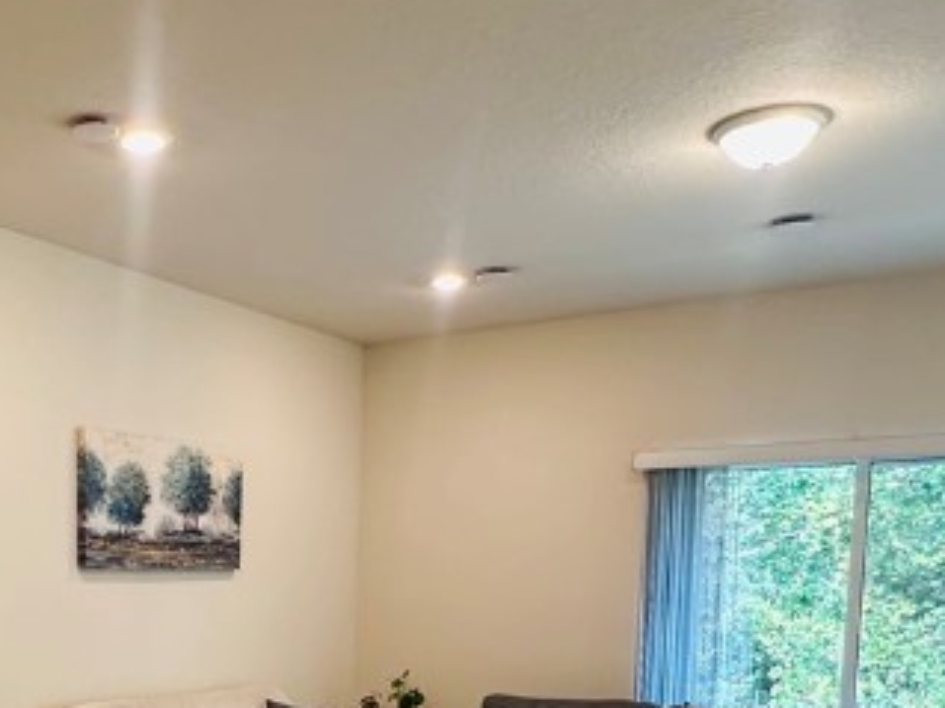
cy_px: 717
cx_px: 110
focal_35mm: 45
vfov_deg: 29.9
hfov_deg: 39.3
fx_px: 1228
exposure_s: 1/60
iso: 200
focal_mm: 2.22
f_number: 2.2
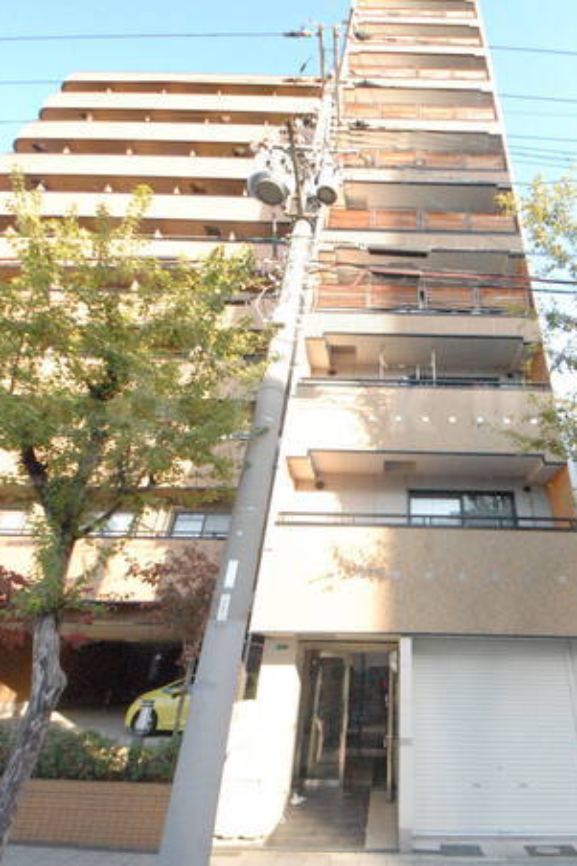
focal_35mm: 17
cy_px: 410
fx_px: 409
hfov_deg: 68.0
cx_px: 395
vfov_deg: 93.2
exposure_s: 1/400
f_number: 10
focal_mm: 8
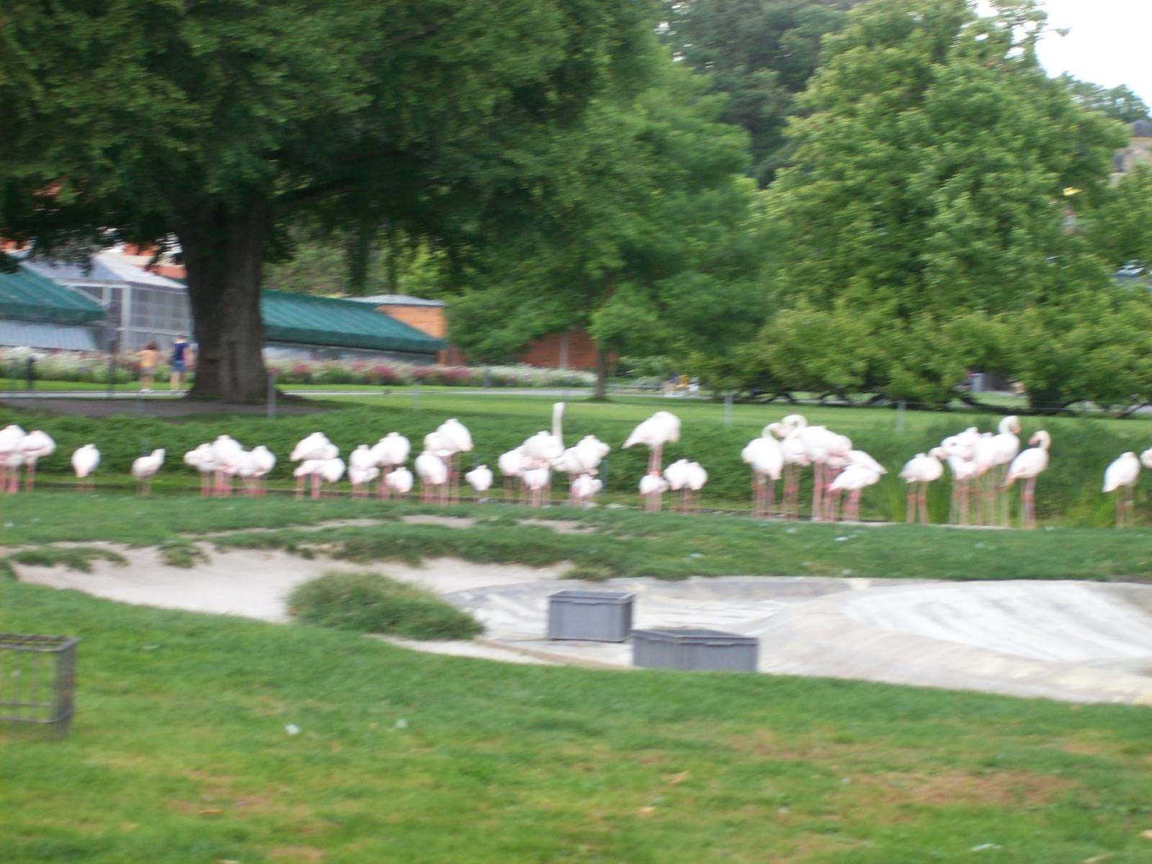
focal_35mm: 108
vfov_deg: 13.7
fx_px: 3594
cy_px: 432
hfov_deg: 18.2
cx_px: 576
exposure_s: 1/128
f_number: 4.8
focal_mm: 18
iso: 102
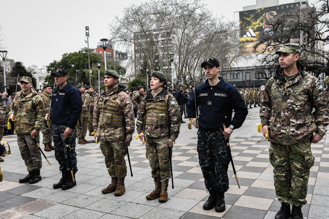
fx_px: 302
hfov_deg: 57.2
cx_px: 164
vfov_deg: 40.0
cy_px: 110
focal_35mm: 33
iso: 2000
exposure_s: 1/500
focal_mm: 22
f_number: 5.6
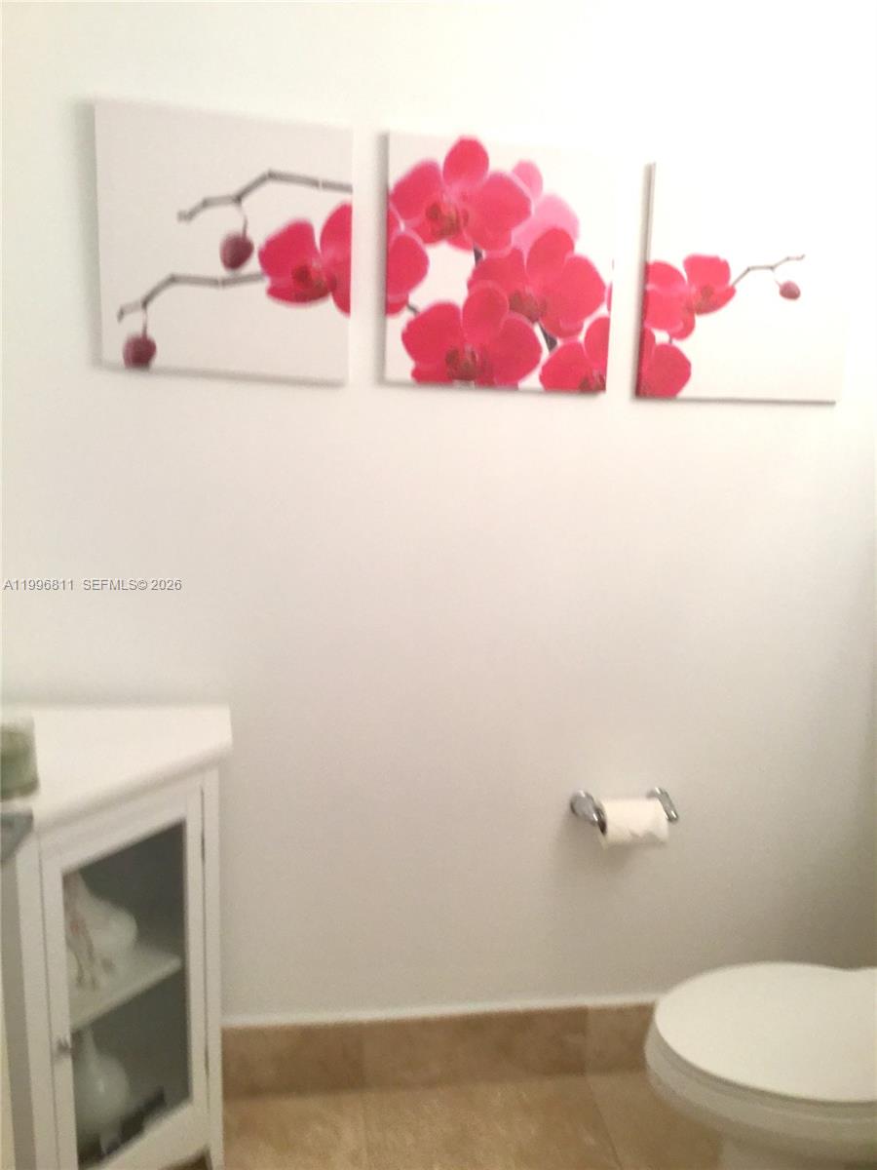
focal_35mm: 31
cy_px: 585
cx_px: 438
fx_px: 1047
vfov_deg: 58.4
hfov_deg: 45.4
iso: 32
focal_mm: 3.3
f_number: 2.4
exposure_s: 1/40
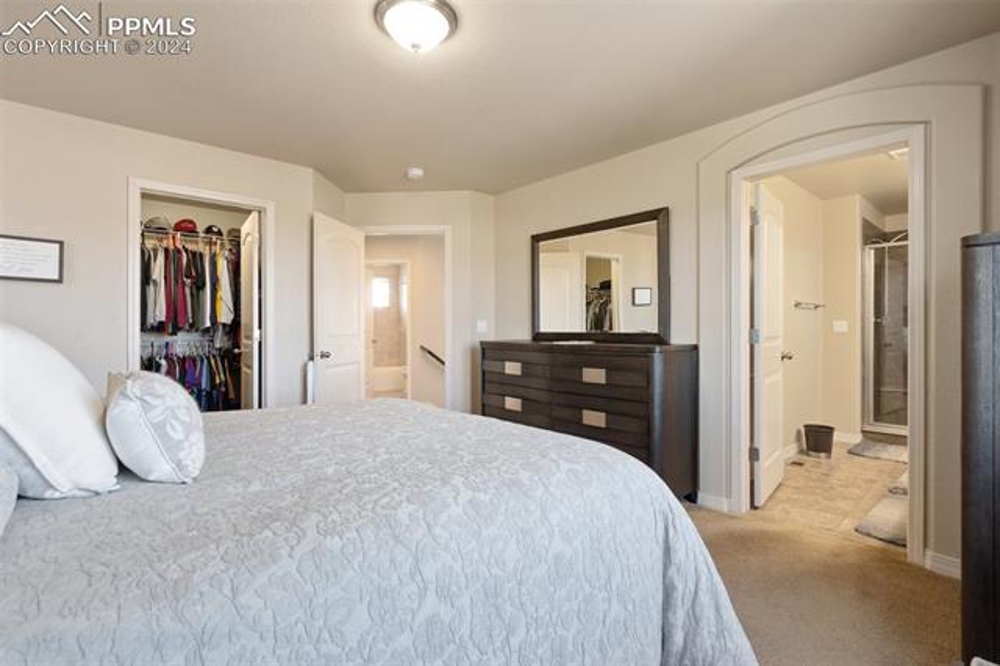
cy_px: 333
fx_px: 444
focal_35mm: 16
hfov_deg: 96.8
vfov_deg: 73.7
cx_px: 500
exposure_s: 1/15
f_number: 8
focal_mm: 16
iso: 1250
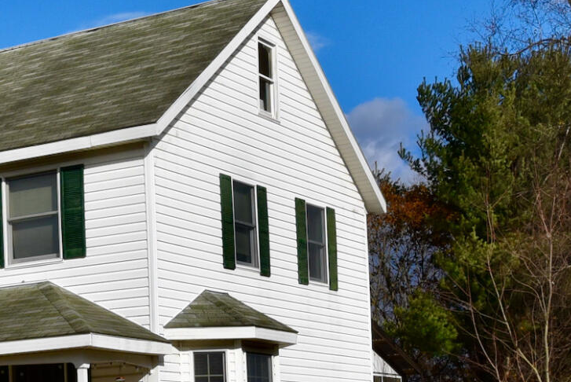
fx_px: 1571
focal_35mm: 99
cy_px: 440
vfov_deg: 13.5
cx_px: -53
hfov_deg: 19.7
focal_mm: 24
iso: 800
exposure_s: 1/1000
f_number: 16
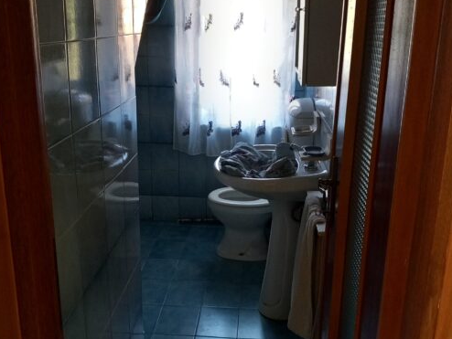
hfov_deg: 63.4
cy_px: 170
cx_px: 230
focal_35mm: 28
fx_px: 366
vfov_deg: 49.8
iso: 250
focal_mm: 4
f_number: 1.8
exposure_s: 1/33
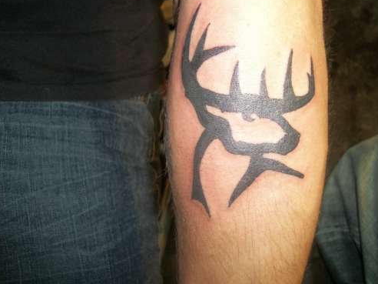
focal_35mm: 39
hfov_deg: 47.6
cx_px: 224
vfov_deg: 36.7
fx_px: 426
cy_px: 112
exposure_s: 1/30
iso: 160
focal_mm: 5.7
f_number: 2.9
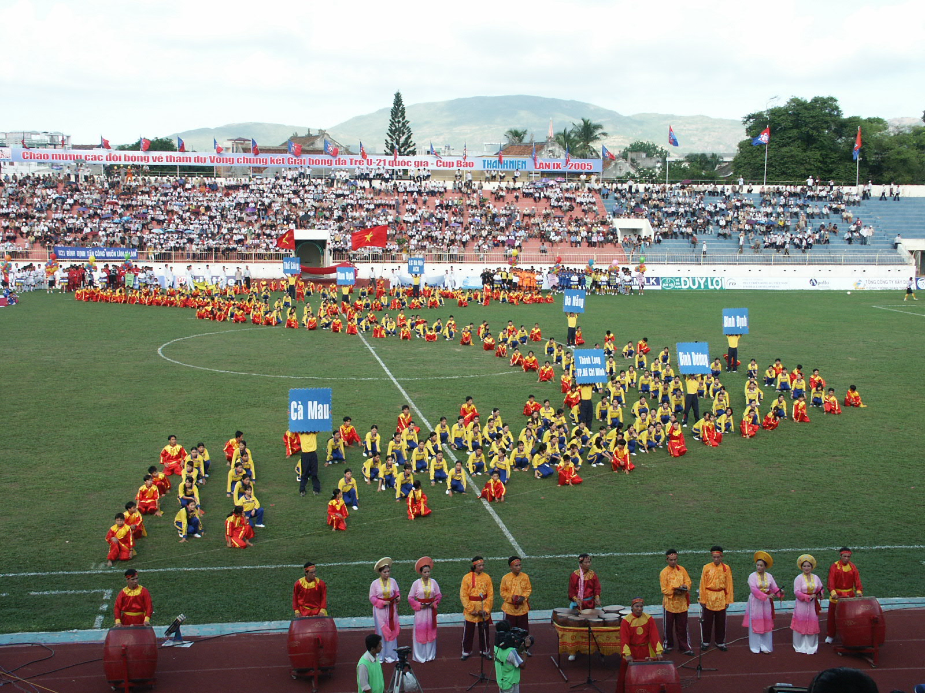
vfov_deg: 29.7
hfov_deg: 38.9
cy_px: 346
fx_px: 1309
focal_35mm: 49
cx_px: 462
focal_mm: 12.79
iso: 100
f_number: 4.5
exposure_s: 1/250
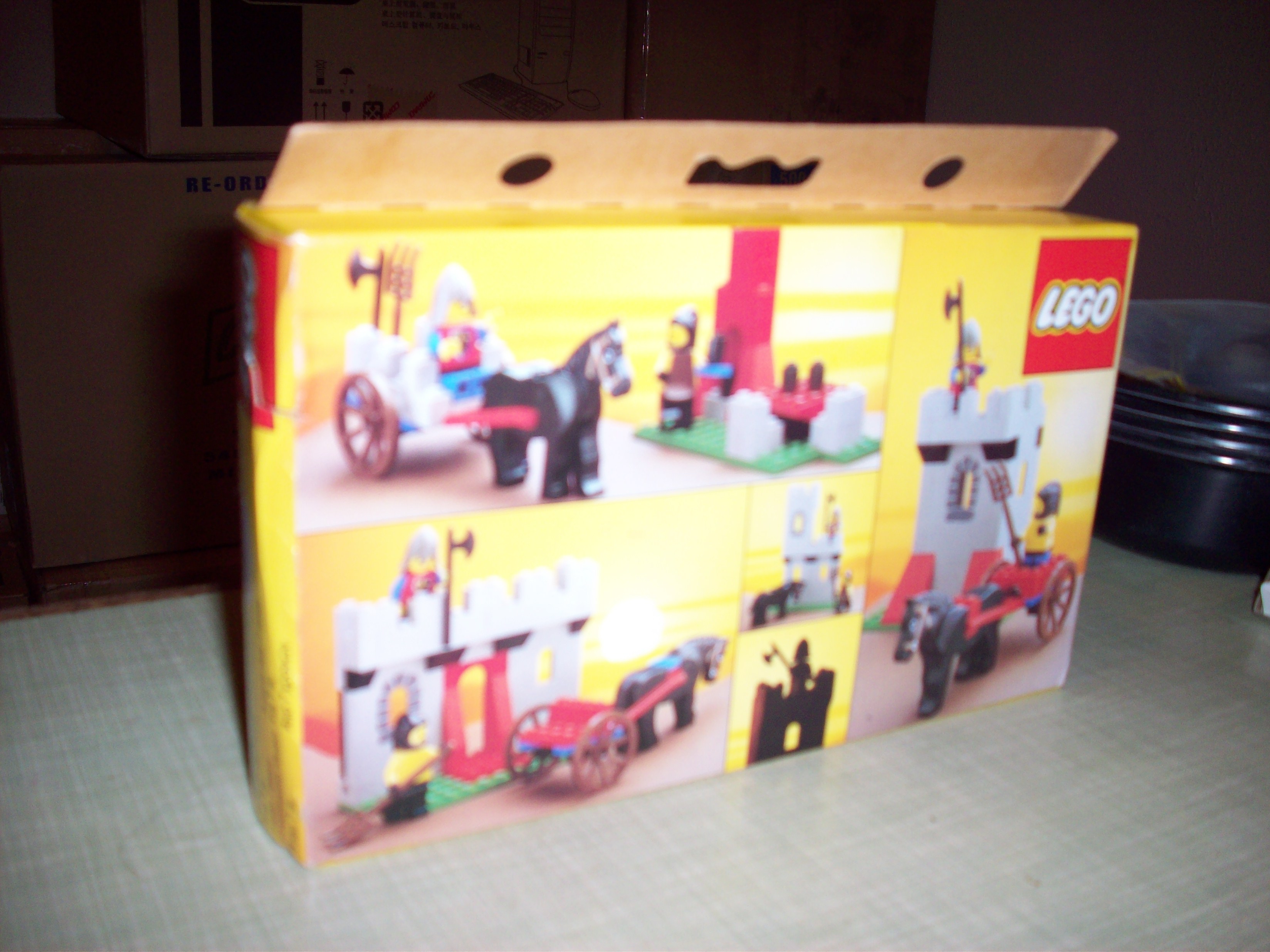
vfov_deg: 38.7
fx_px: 1357
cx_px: 635
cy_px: 476
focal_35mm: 37
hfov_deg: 50.1
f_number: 2.8
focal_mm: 6.2
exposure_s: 1/64
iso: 80
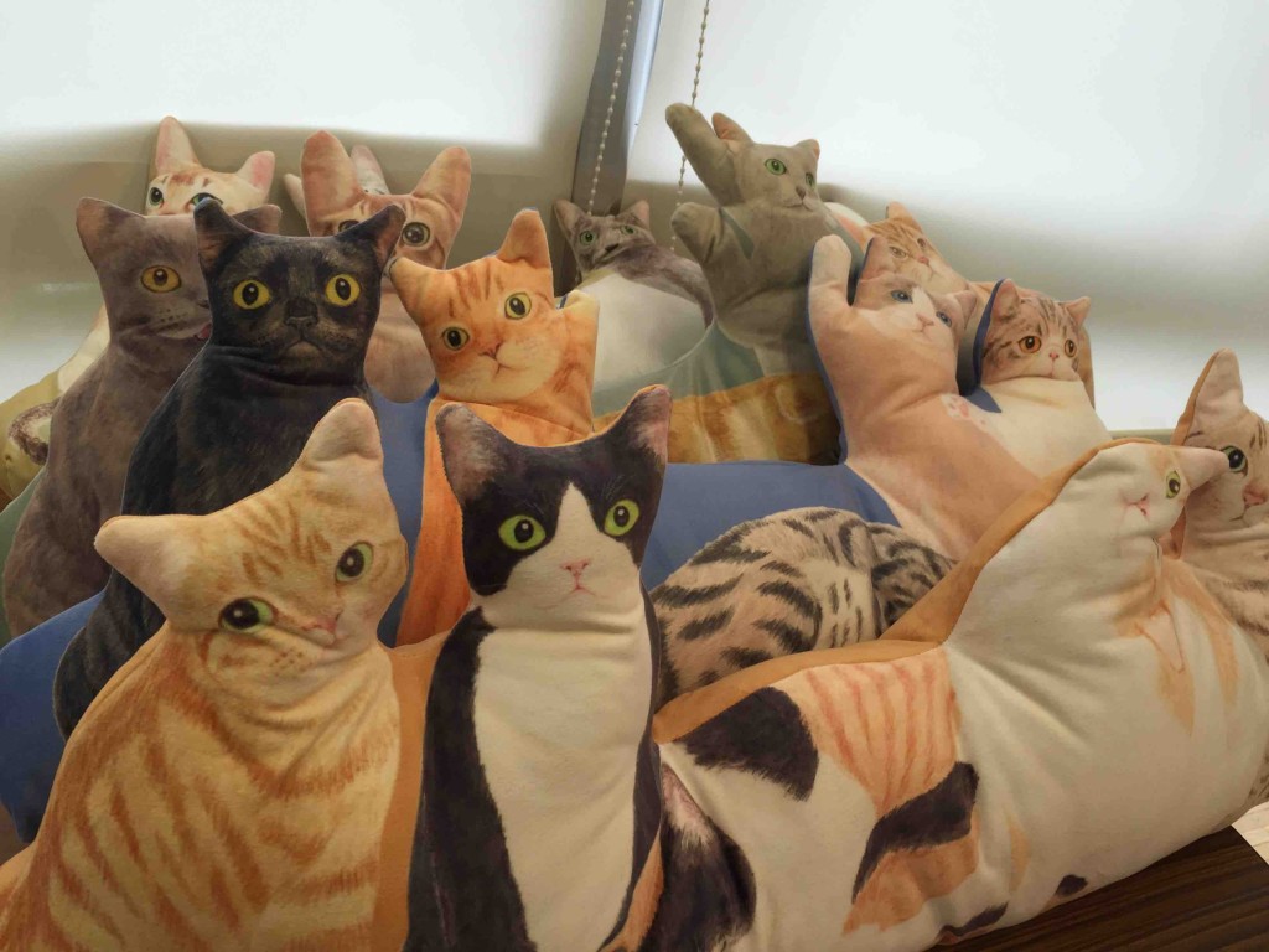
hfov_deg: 61.7
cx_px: 634
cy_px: 476
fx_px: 1063
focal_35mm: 29
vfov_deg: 48.2
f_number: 2.2
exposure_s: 1/119
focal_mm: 4.15
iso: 32
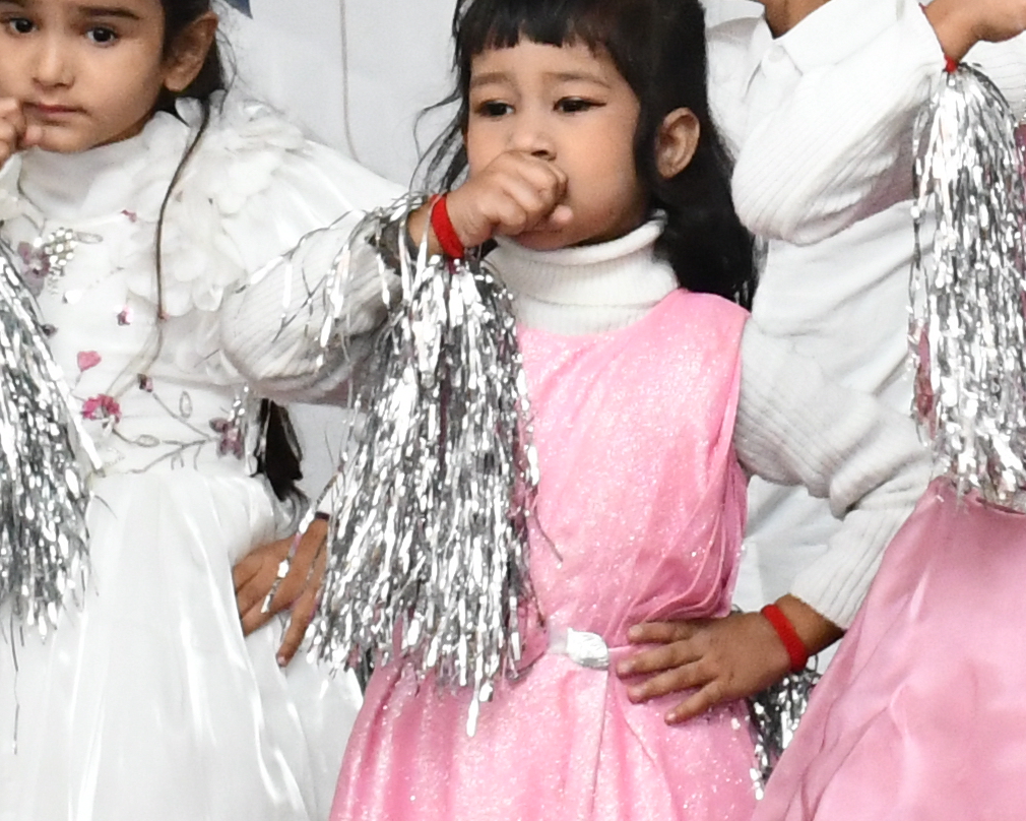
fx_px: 9899
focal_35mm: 326
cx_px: 863
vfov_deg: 4.7
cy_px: 120
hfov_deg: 5.9
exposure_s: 1/125
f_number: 10
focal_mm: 42
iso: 3200
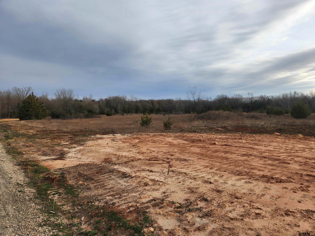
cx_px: 158
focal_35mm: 23
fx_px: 209
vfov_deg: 58.9
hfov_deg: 73.9
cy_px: 118
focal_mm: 5.4
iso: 20
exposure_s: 1/871
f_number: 1.8
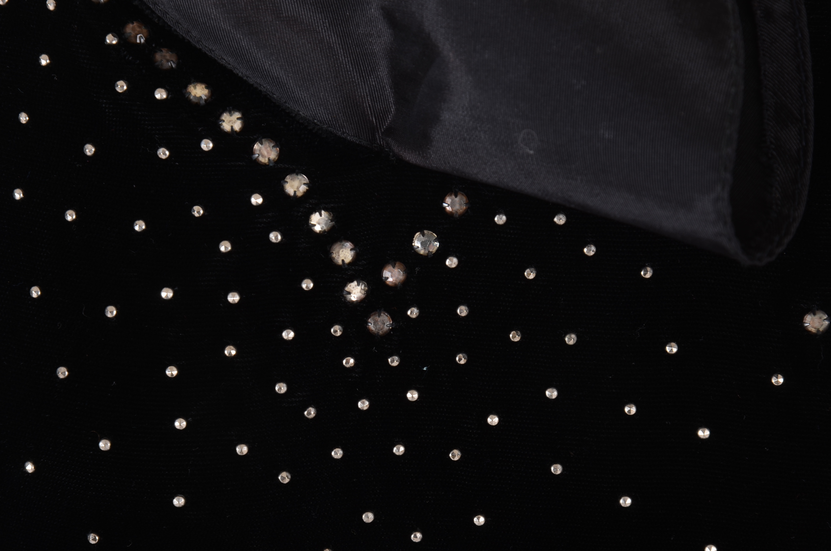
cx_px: 416
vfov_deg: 8.7
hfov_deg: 13.1
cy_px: 276
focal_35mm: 158
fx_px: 3628
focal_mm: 105
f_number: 13
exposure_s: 1/160
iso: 125
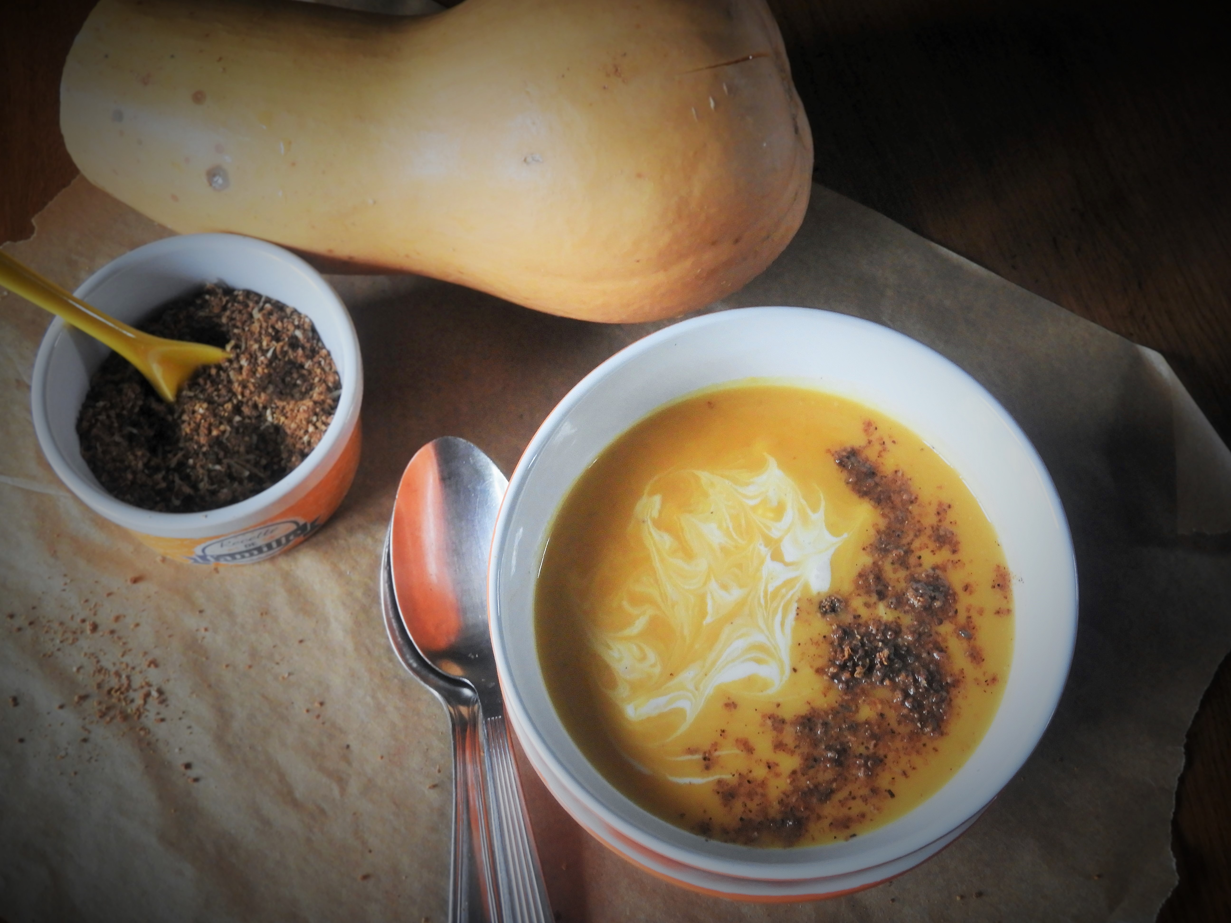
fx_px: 1778
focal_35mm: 50
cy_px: 462
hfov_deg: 38.2
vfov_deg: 29.1
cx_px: 616
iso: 400
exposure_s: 1/15
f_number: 4
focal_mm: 9
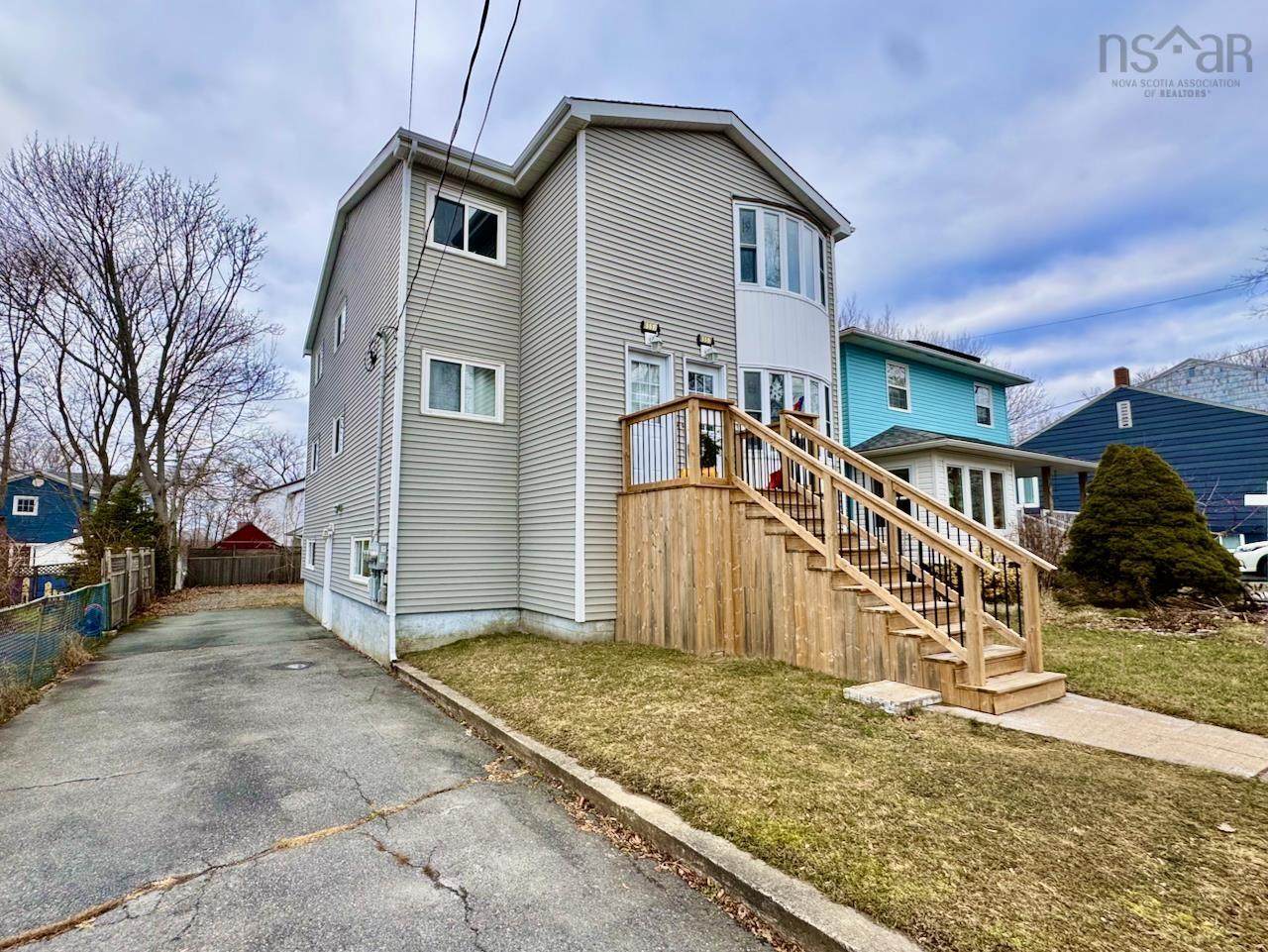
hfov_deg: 102.0
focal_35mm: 14
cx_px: 634
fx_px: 513
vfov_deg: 85.7
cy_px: 476
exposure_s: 1/270
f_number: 2.2
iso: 40
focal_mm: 2.22
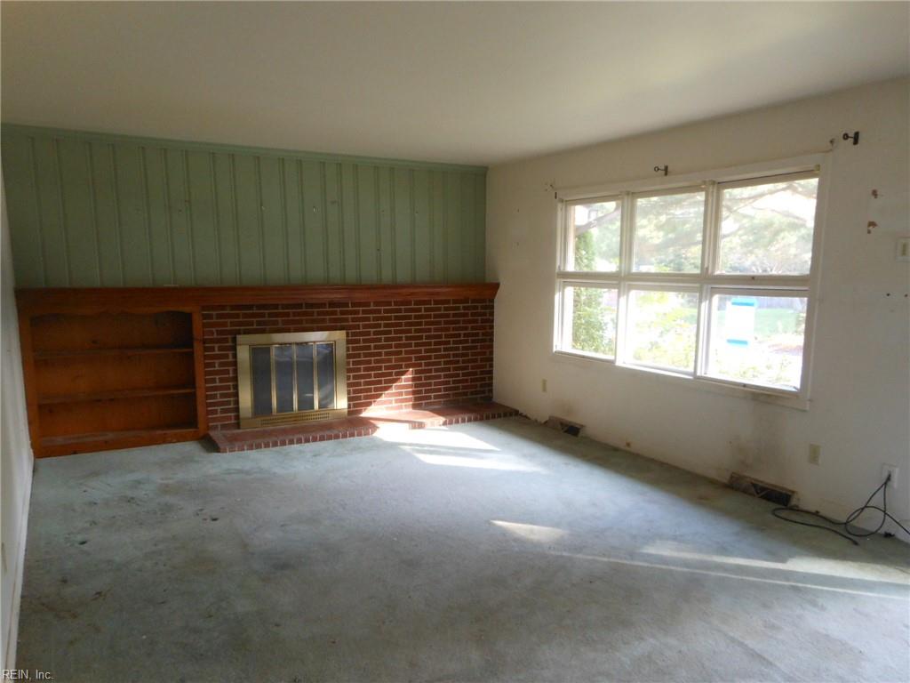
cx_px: 455
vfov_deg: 54.9
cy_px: 342
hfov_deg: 69.4
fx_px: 657
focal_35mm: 25
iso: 250
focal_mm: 4.5
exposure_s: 1/30
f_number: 3.2
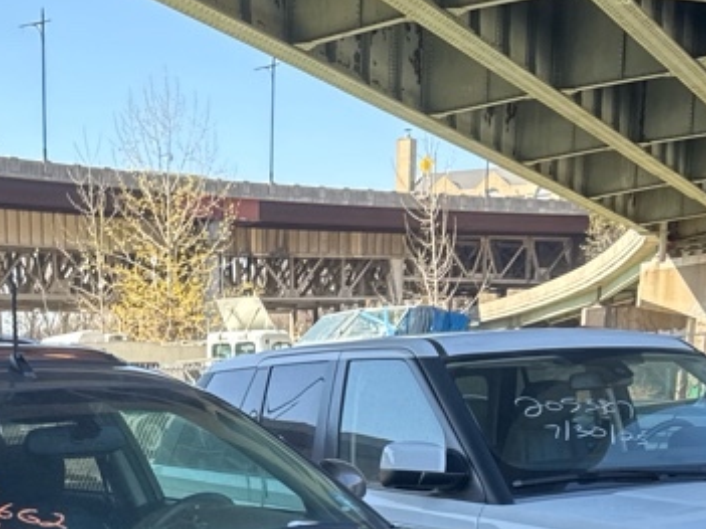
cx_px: 199
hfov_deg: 27.5
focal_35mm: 70
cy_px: 728
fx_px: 1427
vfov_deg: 19.1
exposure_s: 1/368
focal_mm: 6.76
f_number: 1.78
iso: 80
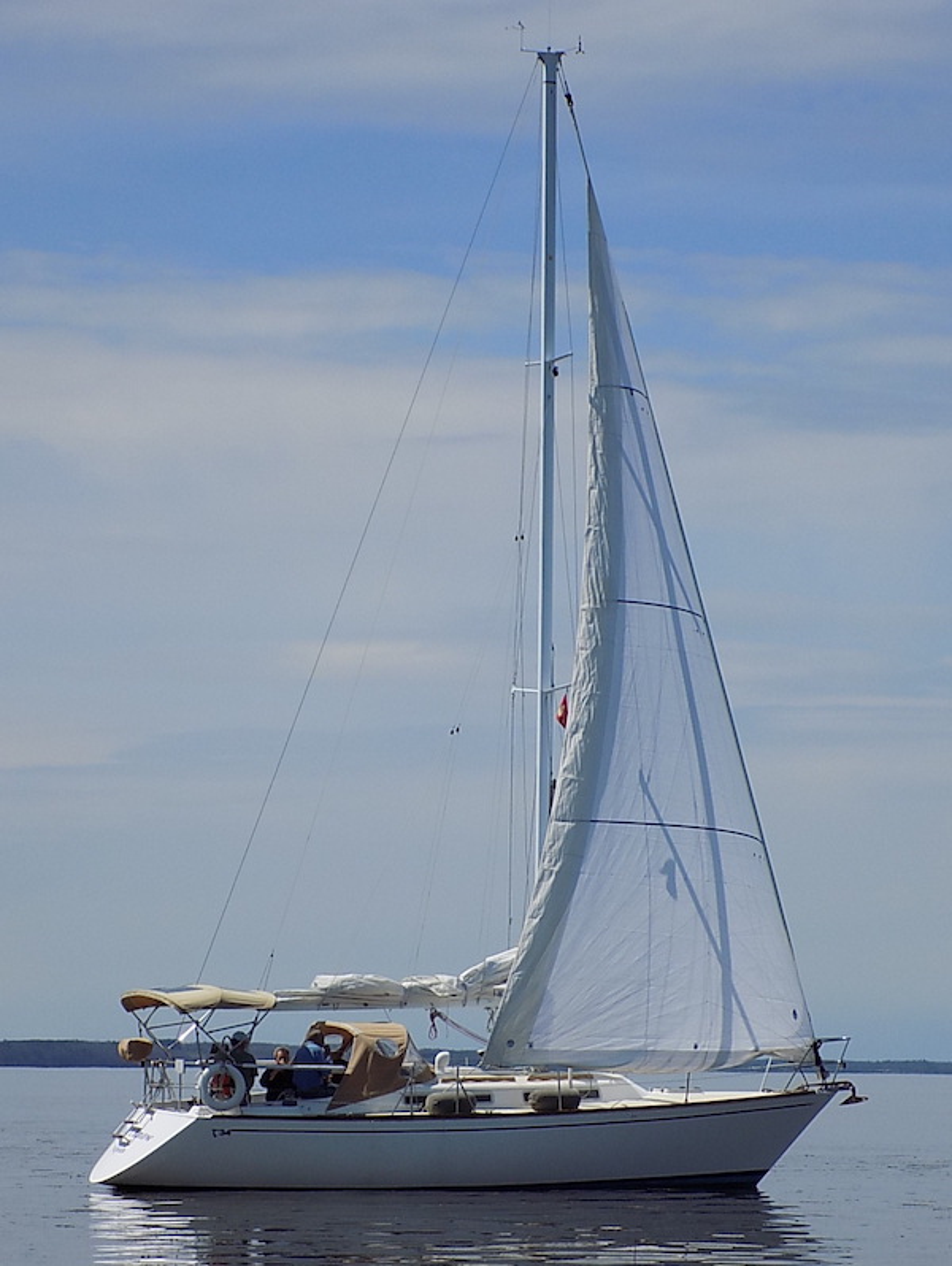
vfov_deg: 18.4
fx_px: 3917
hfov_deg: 13.9
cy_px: 633
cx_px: 476
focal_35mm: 107
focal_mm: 19.1
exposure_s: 1/1000
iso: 80
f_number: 4.7
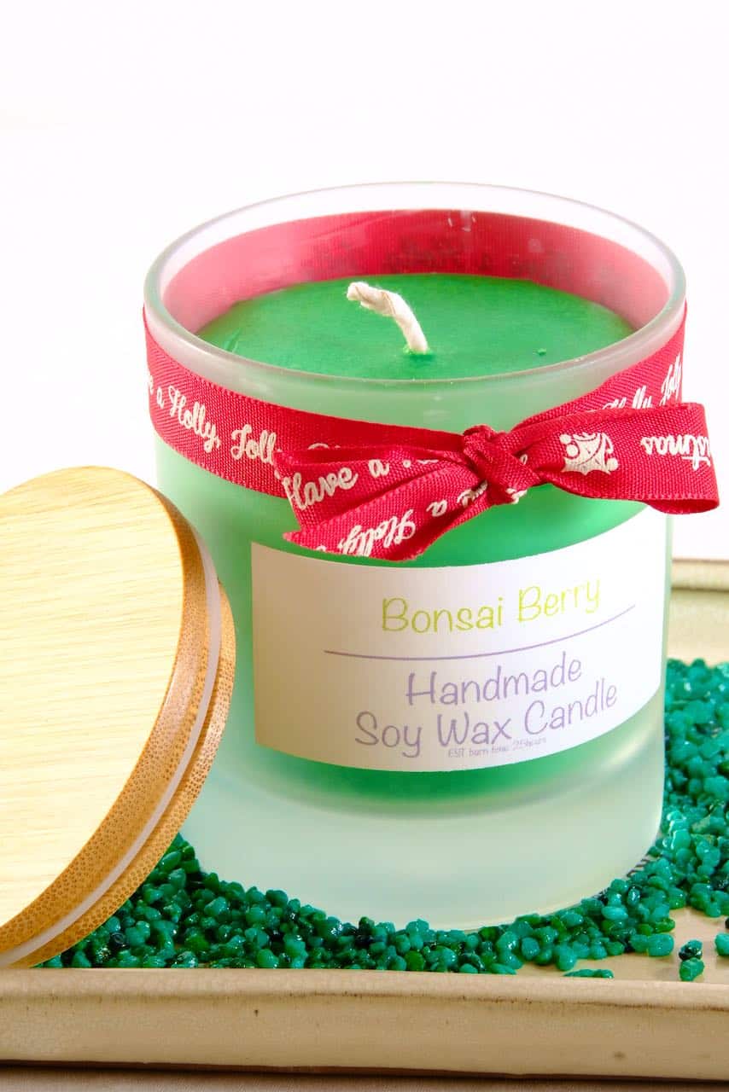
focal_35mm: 243
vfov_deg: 8.5
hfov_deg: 5.7
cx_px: 364
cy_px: 546
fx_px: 7377
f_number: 16
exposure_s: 1/15
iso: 1000
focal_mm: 161.8
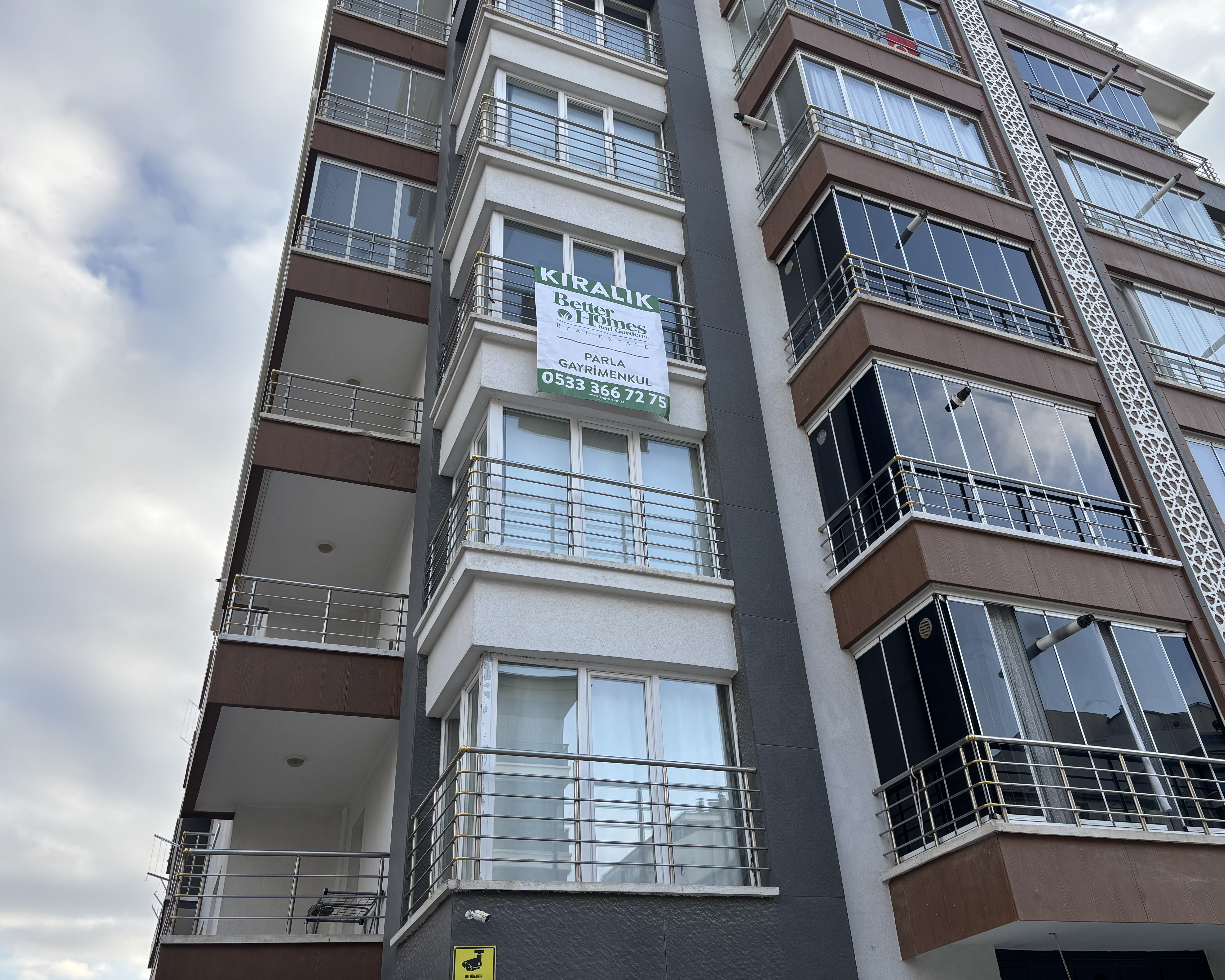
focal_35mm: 28
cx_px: 671
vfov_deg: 51.5
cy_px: 473
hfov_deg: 62.1
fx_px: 1015
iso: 50
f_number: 1.6
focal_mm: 5.96
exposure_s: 1/641
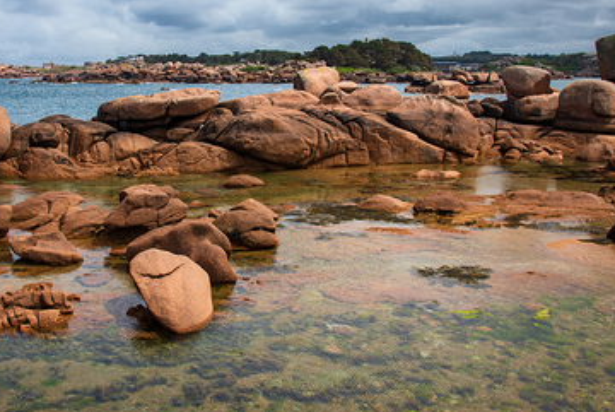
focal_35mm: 40
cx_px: 239
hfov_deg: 48.1
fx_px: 684
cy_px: 151
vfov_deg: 33.3
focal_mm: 24
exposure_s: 1/640
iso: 125
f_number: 7.1
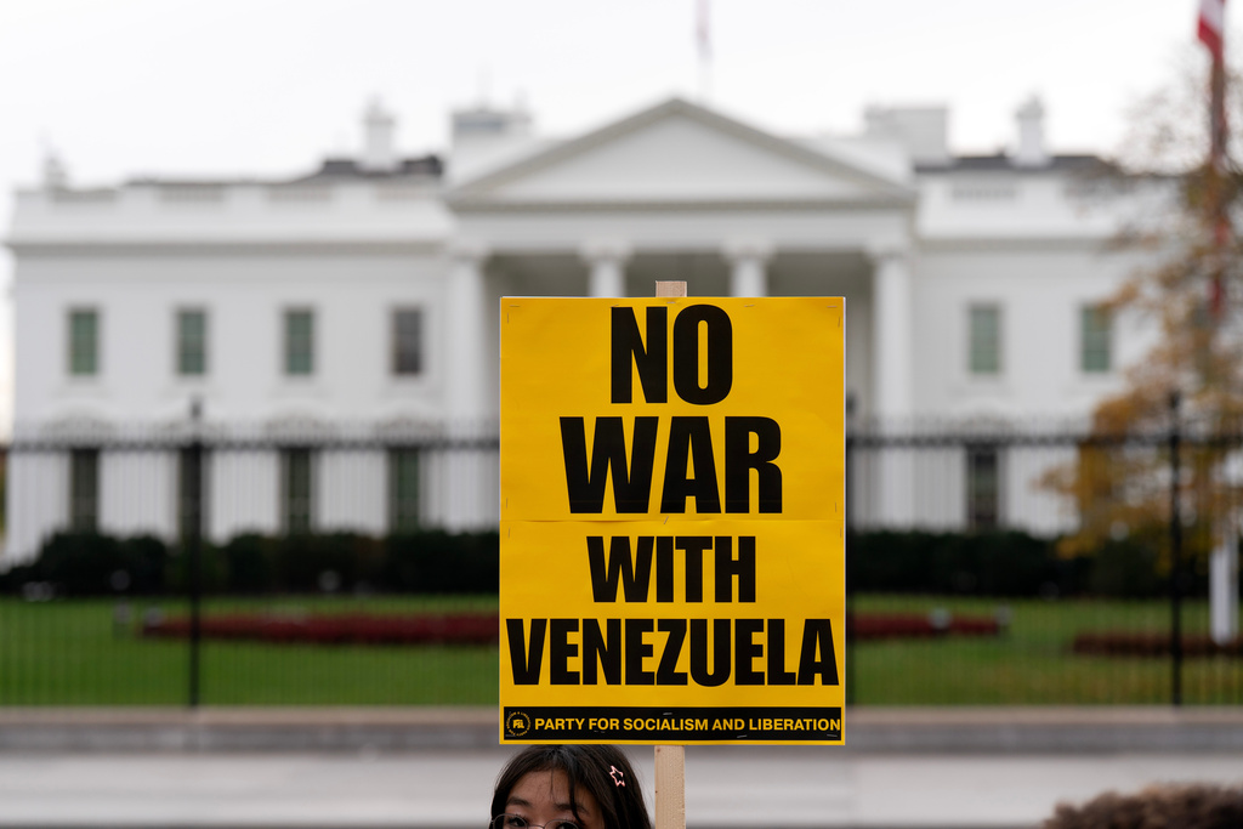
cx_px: 622
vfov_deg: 14.7
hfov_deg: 21.9
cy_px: 414
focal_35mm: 93
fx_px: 3211
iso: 250
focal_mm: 93
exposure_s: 1/400
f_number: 3.5
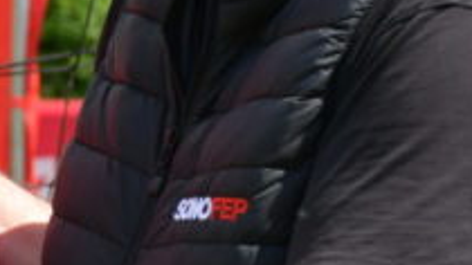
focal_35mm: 573
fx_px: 7170
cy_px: 120
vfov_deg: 2.1
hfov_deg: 3.8
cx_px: -166
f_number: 8
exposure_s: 1/320
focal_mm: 75
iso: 100
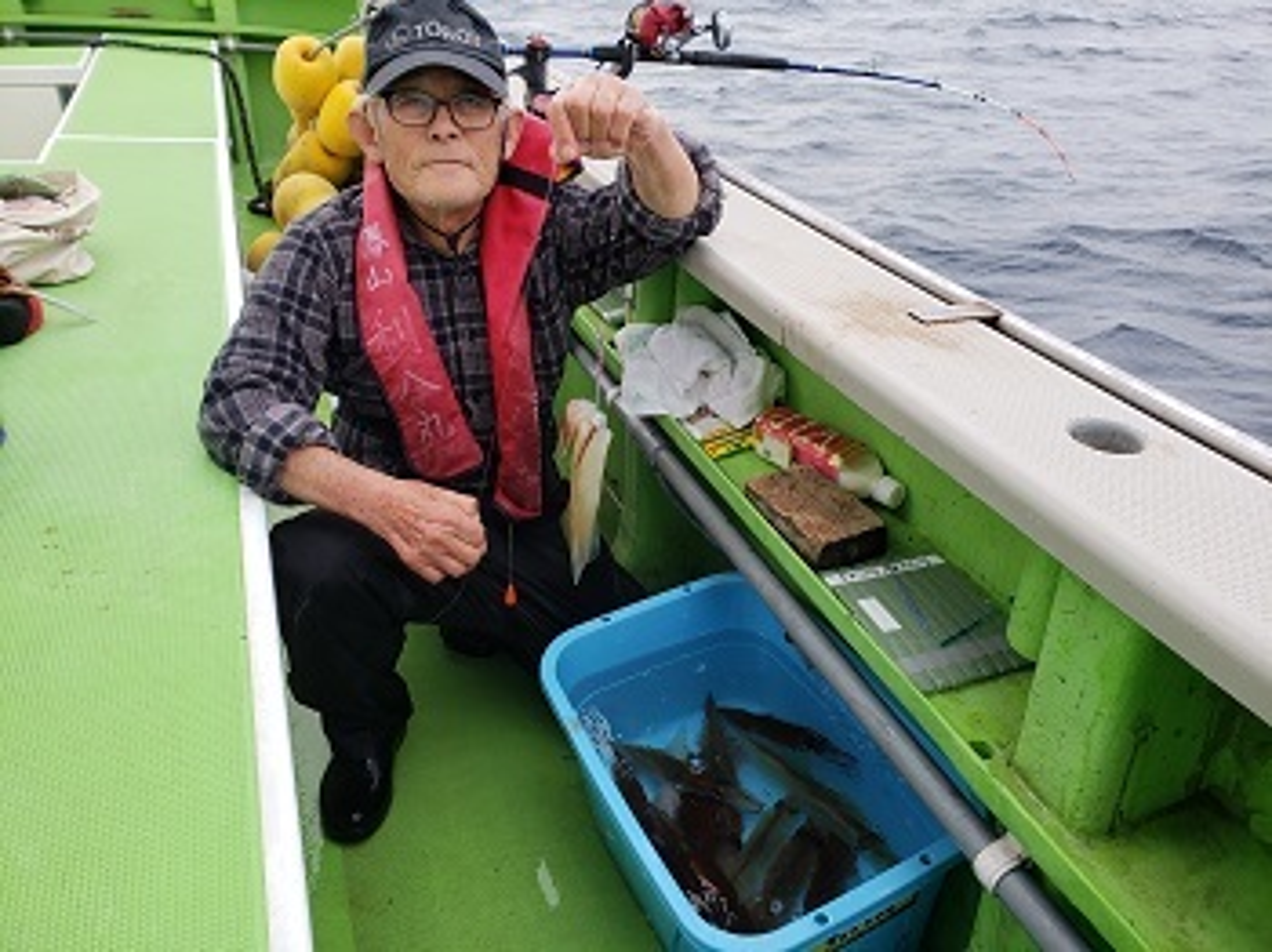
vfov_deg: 53.0
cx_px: 636
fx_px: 955
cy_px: 476
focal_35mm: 26
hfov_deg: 67.3
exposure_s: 1/410
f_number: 2.4
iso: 50
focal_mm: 4.3
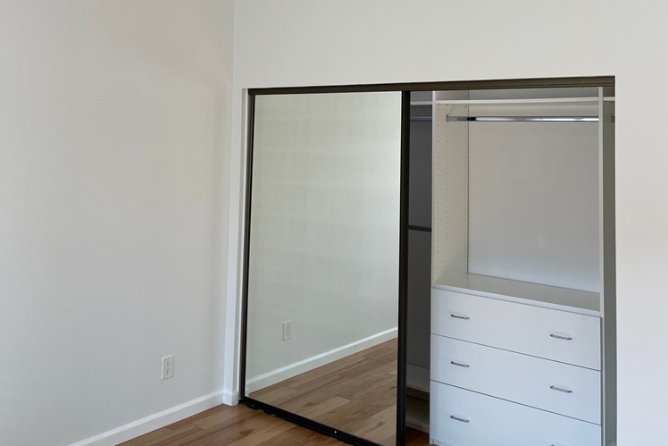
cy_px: 93
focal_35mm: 37
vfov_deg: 34.9
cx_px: 338
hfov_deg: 51.9
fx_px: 687
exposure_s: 1/126
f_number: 1.6
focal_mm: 4.2
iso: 32
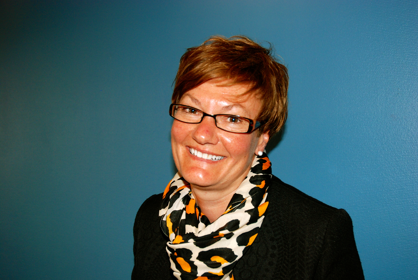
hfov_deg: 47.9
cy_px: 140
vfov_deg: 33.1
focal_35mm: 40
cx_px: 209
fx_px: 471
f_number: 4
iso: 400
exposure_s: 1/60
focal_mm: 27
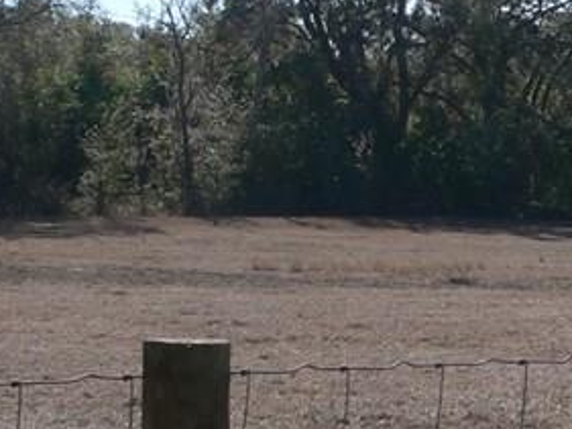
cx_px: 898
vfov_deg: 11.3
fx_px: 2166
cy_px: 268
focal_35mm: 131
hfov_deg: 14.0
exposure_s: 1/500
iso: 80
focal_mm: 6
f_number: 4
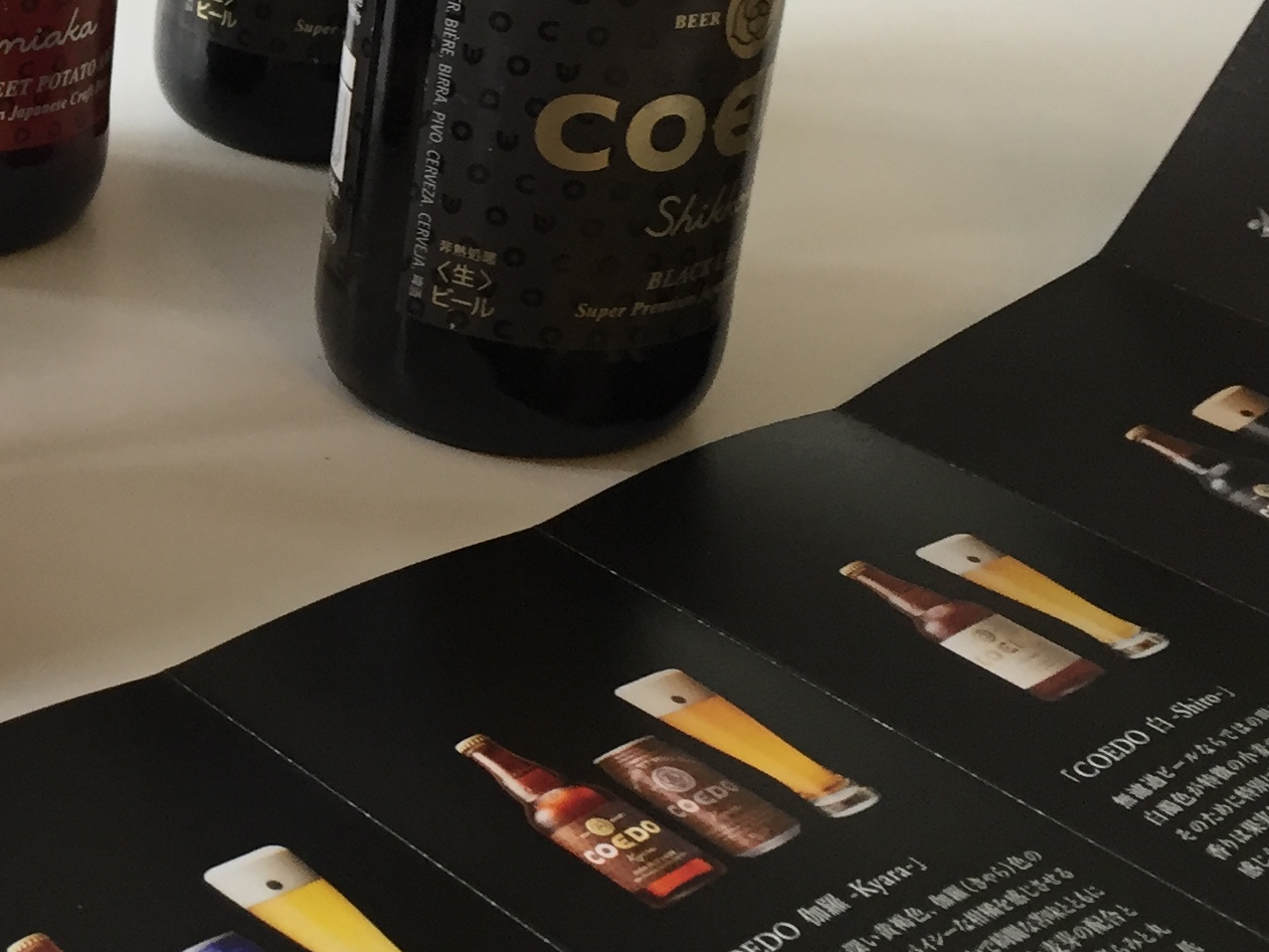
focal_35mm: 75
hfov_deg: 24.7
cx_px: -13
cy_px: 265
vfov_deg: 19.5
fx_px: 2750
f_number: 2.2
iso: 64
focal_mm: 4.15
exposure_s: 1/30
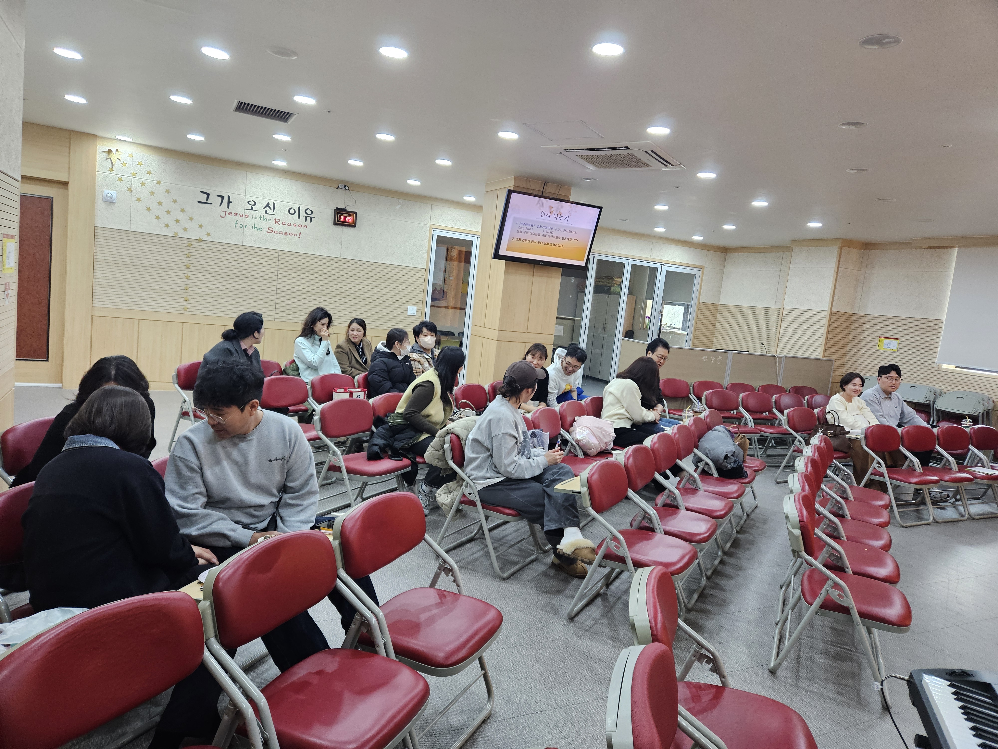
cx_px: 499
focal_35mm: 23
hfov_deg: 73.9
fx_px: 663
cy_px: 374
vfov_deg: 58.9
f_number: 1.8
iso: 400
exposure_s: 1/120
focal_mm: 5.4
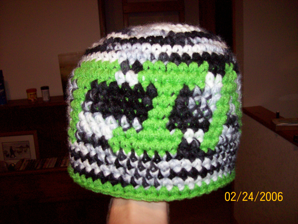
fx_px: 310
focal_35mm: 36
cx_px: 149
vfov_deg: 39.6
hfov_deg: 51.4
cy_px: 112
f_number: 2.7
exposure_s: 1/64
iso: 140
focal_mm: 6
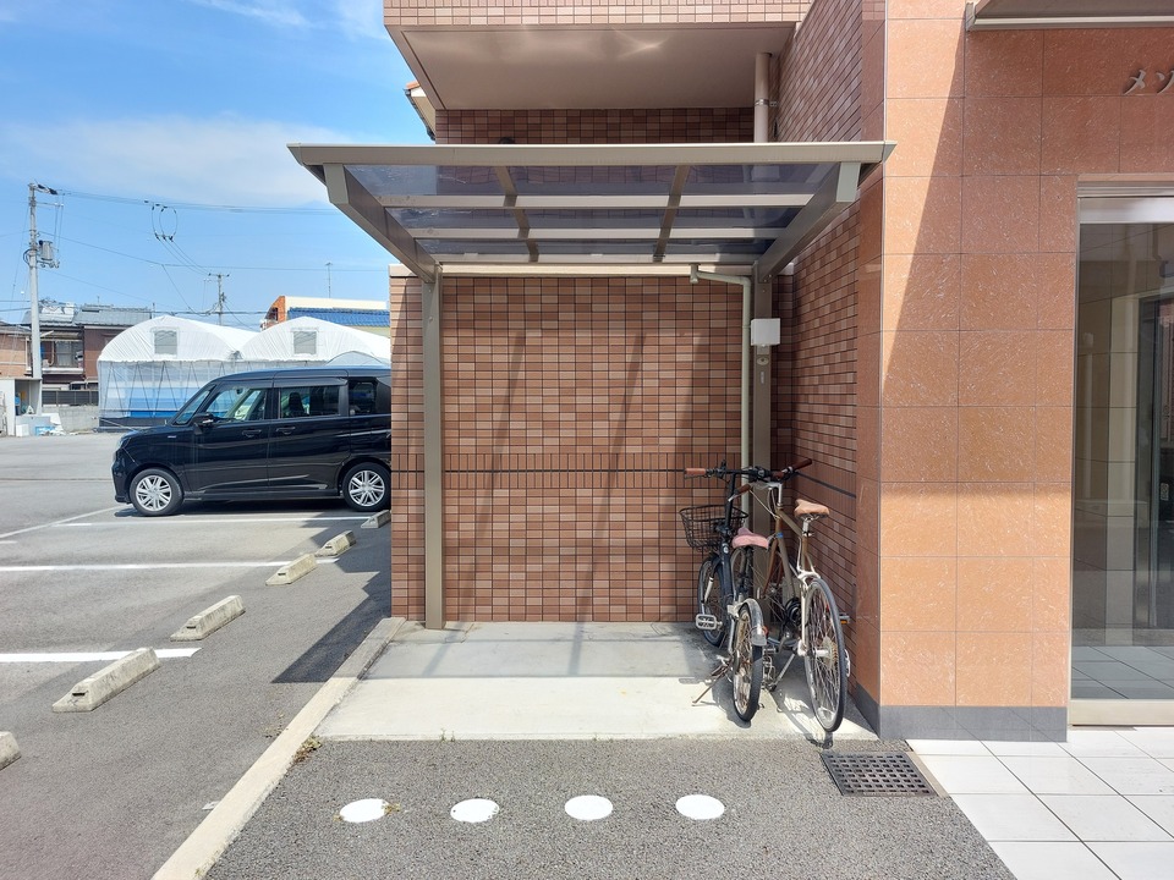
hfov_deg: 71.6
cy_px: 440
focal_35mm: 24
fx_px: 814
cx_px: 587
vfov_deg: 56.8
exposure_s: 1/332
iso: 25
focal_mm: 5.23
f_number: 1.8
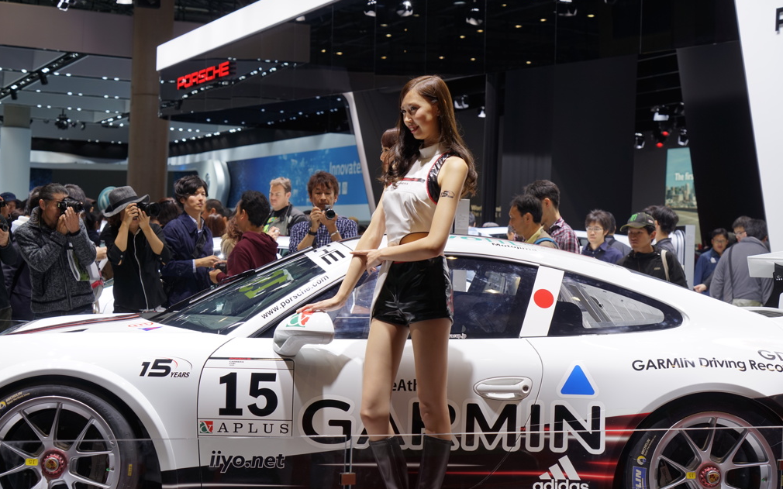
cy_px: 244
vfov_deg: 21.0
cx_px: 387
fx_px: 1323
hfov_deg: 33.0
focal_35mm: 62
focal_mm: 60
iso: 100
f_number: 5.6
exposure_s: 1/80
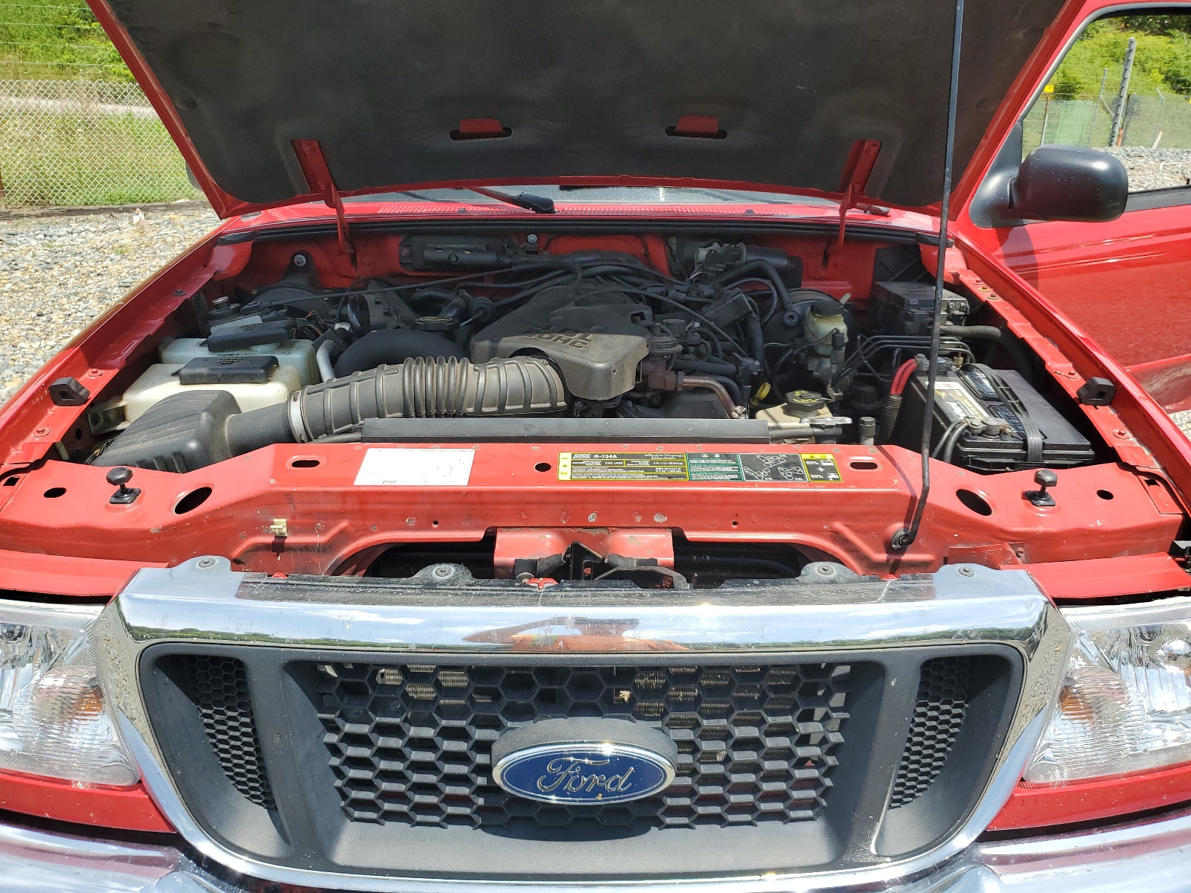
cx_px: 596
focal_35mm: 26
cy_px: 446
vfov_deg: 53.1
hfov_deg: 67.3
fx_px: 895
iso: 50
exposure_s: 1/2000
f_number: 1.5
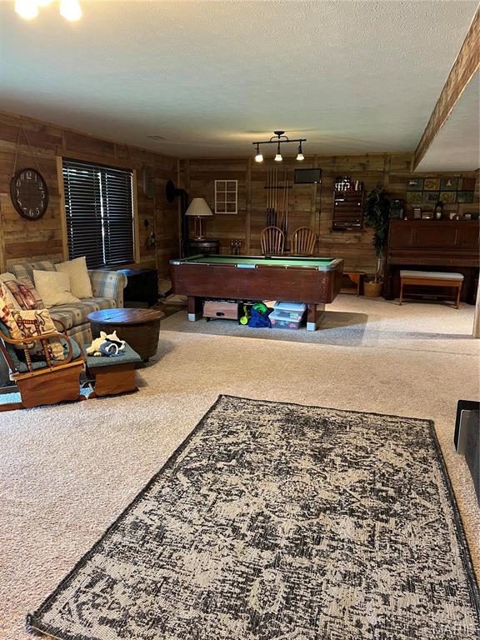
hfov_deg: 53.1
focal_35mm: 26
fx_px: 481
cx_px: 240
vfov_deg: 67.3
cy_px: 320
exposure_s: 1/60
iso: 400
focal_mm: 5.7
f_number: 1.5
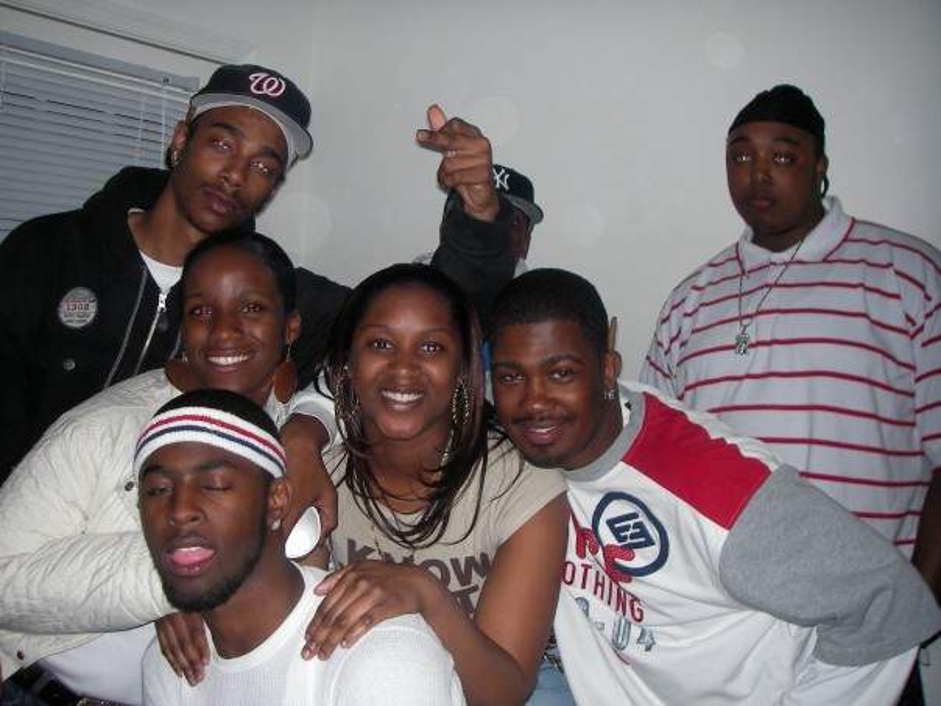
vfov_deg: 37.7
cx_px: 470
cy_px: 353
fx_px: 1033
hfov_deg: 49.0
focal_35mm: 38
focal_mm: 6.3
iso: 100
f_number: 3.3
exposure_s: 1/30
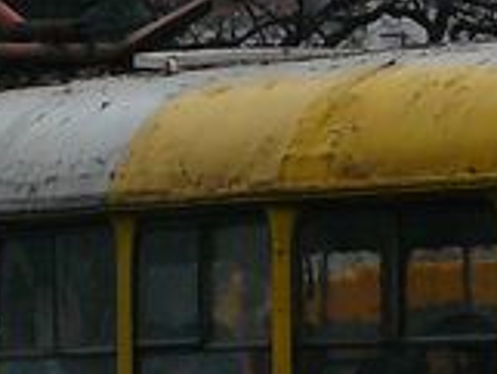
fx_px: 13133
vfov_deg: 1.6
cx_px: -167
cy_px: 164
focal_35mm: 914
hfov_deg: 2.2
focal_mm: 24.1
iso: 200
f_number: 3.3
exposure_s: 1/500
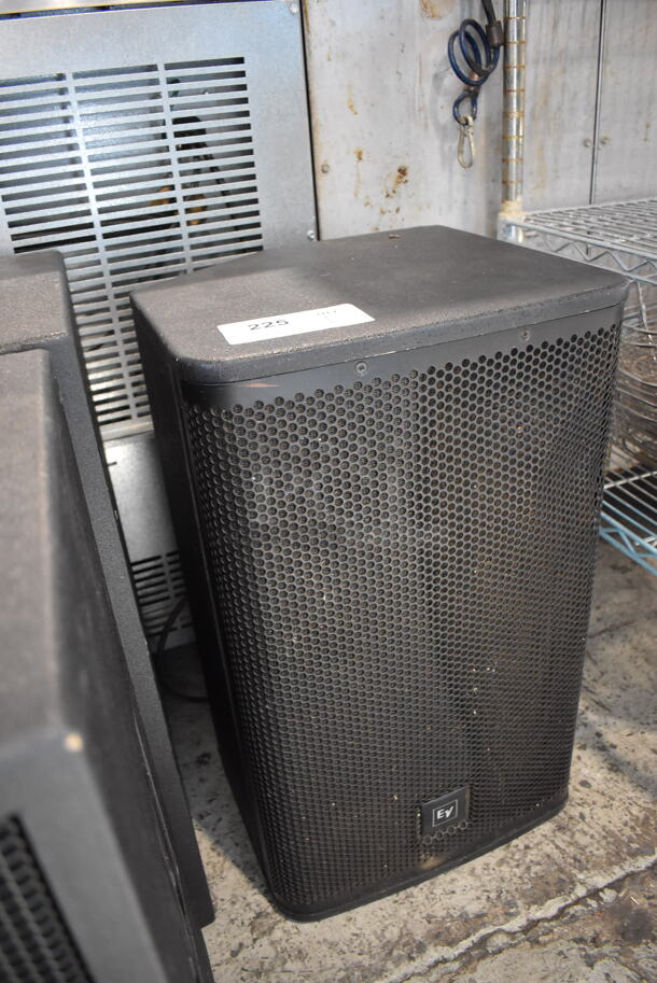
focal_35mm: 27
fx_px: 738
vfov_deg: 67.3
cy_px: 492
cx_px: 328
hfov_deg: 48.0
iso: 3200
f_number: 3.5
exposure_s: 1/125
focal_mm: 18
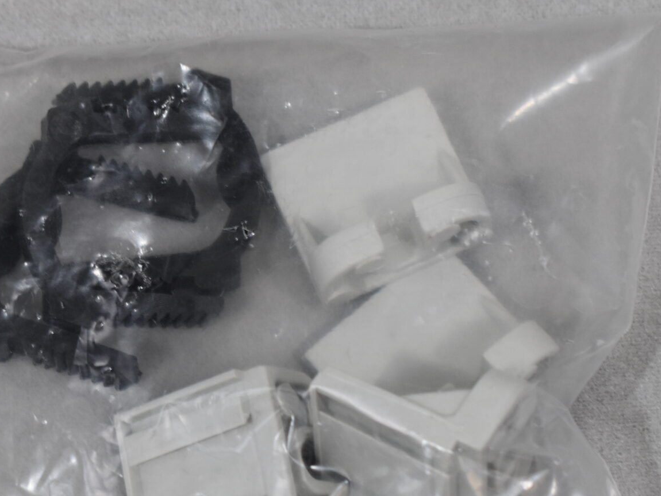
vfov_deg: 8.9
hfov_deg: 11.8
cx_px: 233
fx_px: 3188
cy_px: 343
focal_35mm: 167
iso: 400
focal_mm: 52
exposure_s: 1/60
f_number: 8
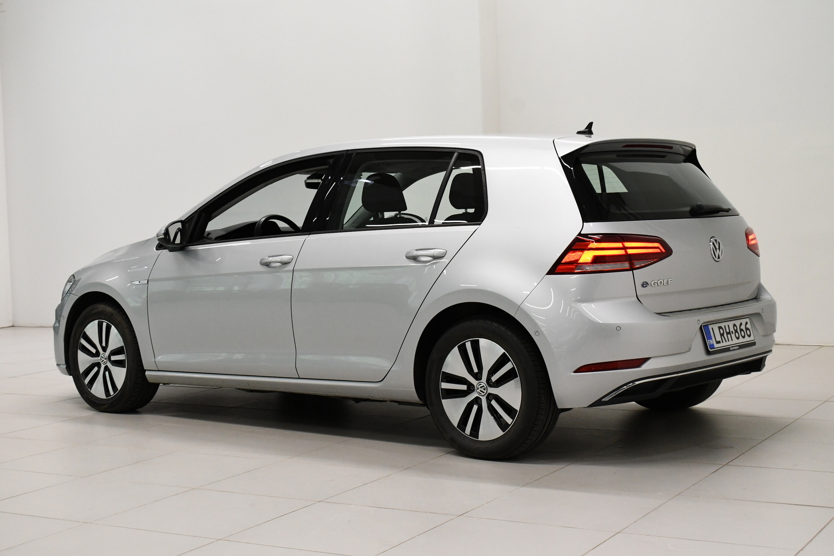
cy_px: 278
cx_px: 417
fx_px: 1320
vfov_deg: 23.8
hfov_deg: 35.1
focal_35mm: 57
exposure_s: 1/160
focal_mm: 38
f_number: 6.3
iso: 2500
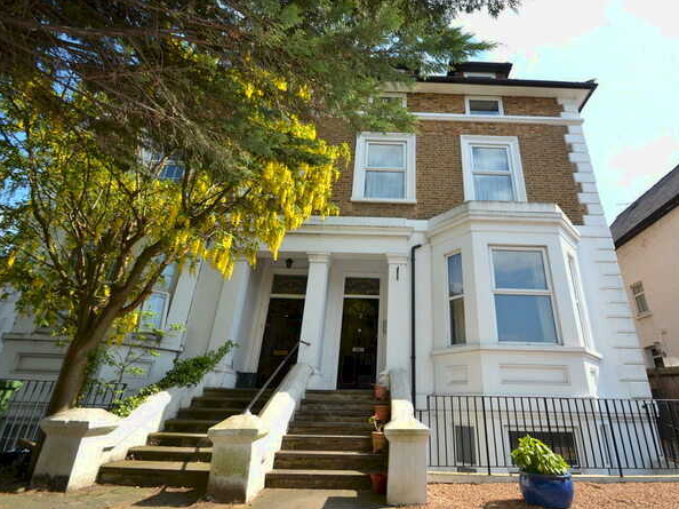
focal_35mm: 17
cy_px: 257
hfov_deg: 90.3
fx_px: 333
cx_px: 396
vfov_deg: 74.7
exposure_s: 1/200
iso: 100
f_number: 7.1
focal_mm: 10
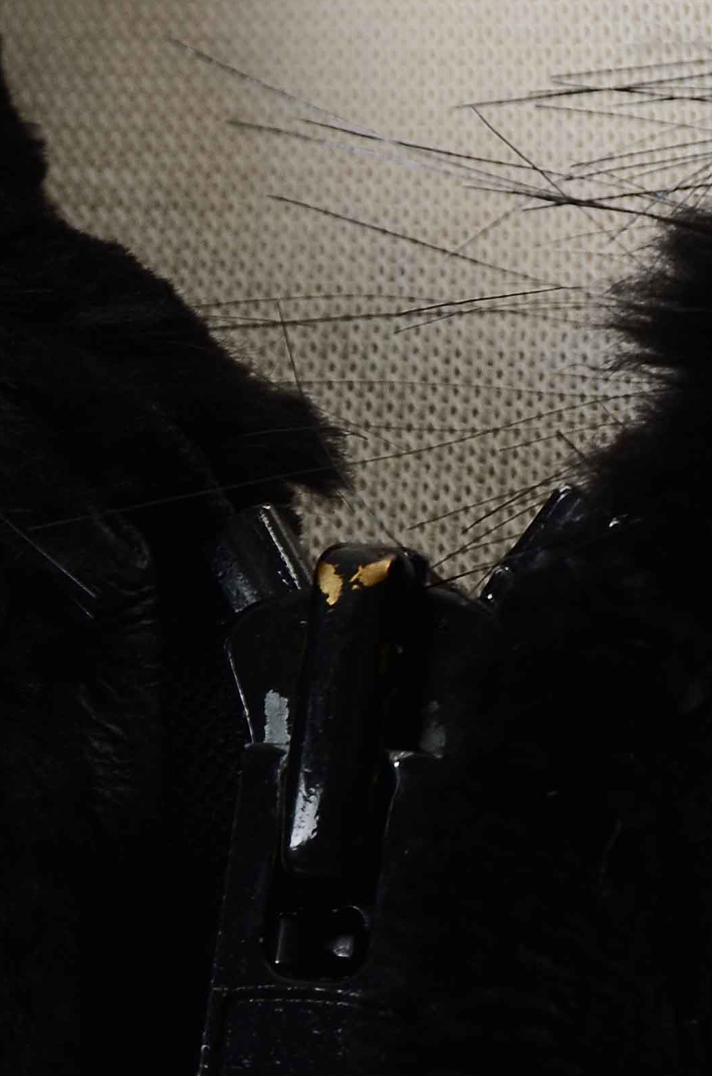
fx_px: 14616
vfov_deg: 4.2
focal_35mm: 491
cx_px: -29
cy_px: 1199
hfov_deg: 2.8
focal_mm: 105
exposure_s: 1/80
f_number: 8
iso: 160
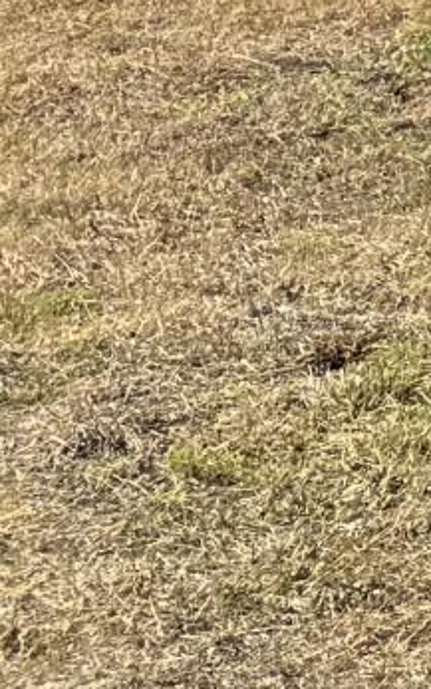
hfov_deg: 4.3
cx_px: 2846
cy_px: -1168
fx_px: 4133
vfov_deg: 8.4
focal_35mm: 220
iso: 80
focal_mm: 6.76
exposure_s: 1/3802
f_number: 1.78
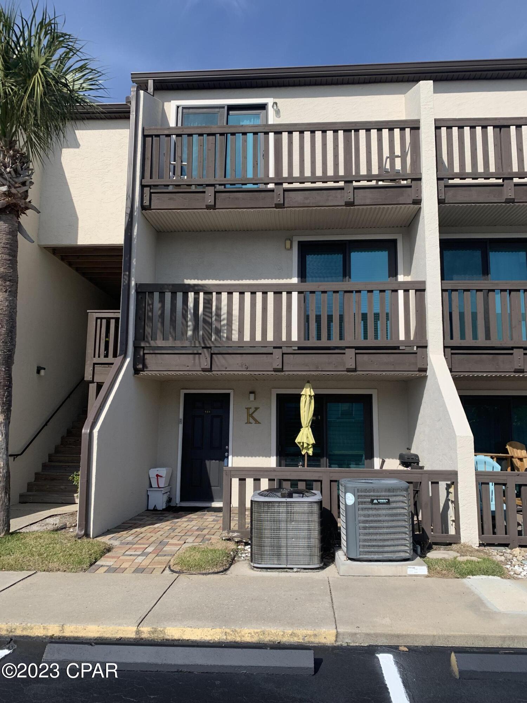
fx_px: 528
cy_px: 352
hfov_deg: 53.1
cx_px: 264
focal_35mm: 26
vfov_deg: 67.3
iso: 25
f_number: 1.8
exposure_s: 1/2364
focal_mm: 4.25
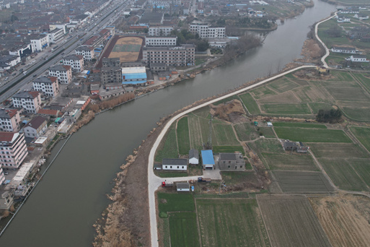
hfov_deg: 61.8
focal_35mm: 30
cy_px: 90
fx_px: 308
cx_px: 167
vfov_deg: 43.2
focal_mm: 8.38
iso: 100
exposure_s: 1/400
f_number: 2.8
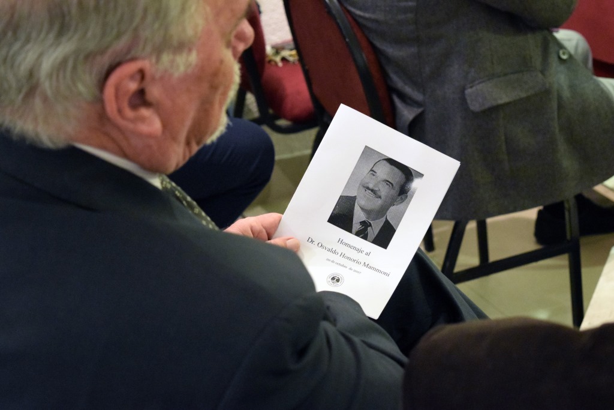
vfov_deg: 16.6
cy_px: 205
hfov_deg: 24.6
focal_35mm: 82
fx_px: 1407
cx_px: 307
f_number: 5.6
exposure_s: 1/60
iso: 6400
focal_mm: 55
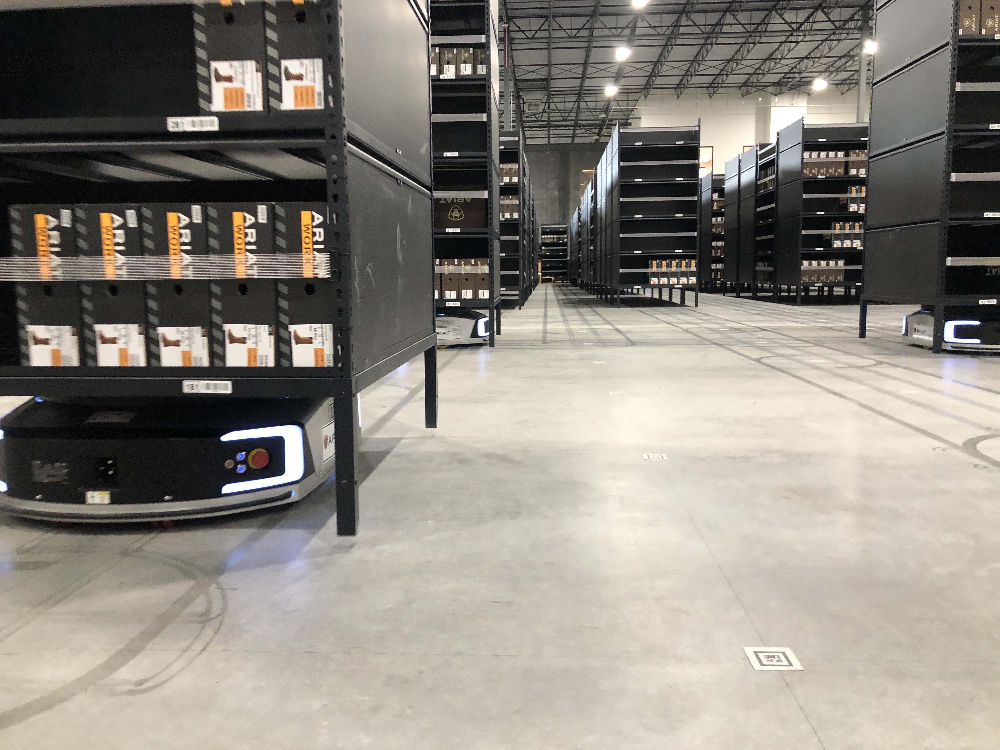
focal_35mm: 28
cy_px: 375
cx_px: 500
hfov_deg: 63.4
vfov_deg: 49.7
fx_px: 809
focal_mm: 3.99
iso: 80
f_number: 1.8
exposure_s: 1/15
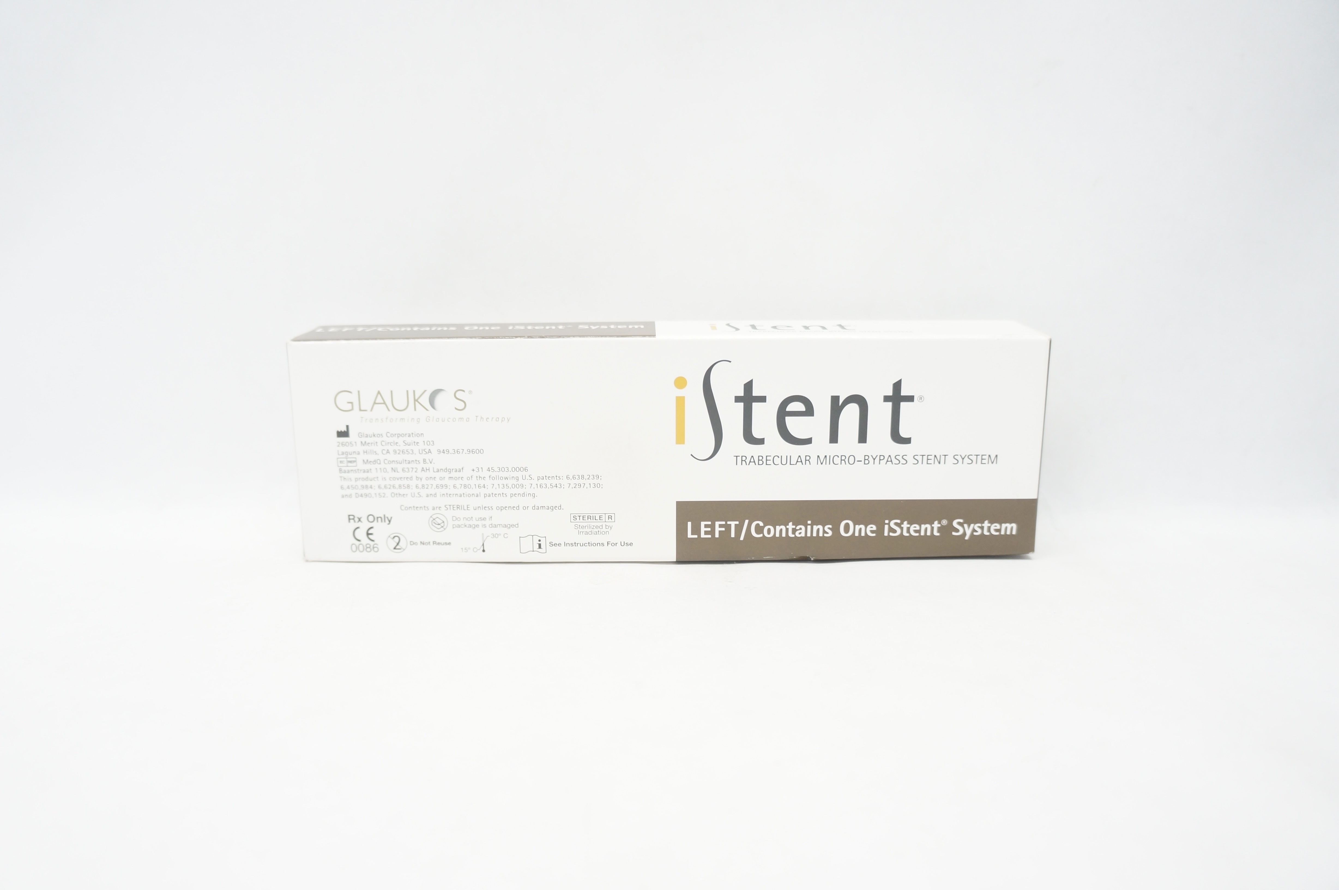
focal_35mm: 27
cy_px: 445
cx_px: 670
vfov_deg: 47.8
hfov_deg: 67.4
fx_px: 1003
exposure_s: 1/80
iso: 400
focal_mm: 18
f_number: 3.5
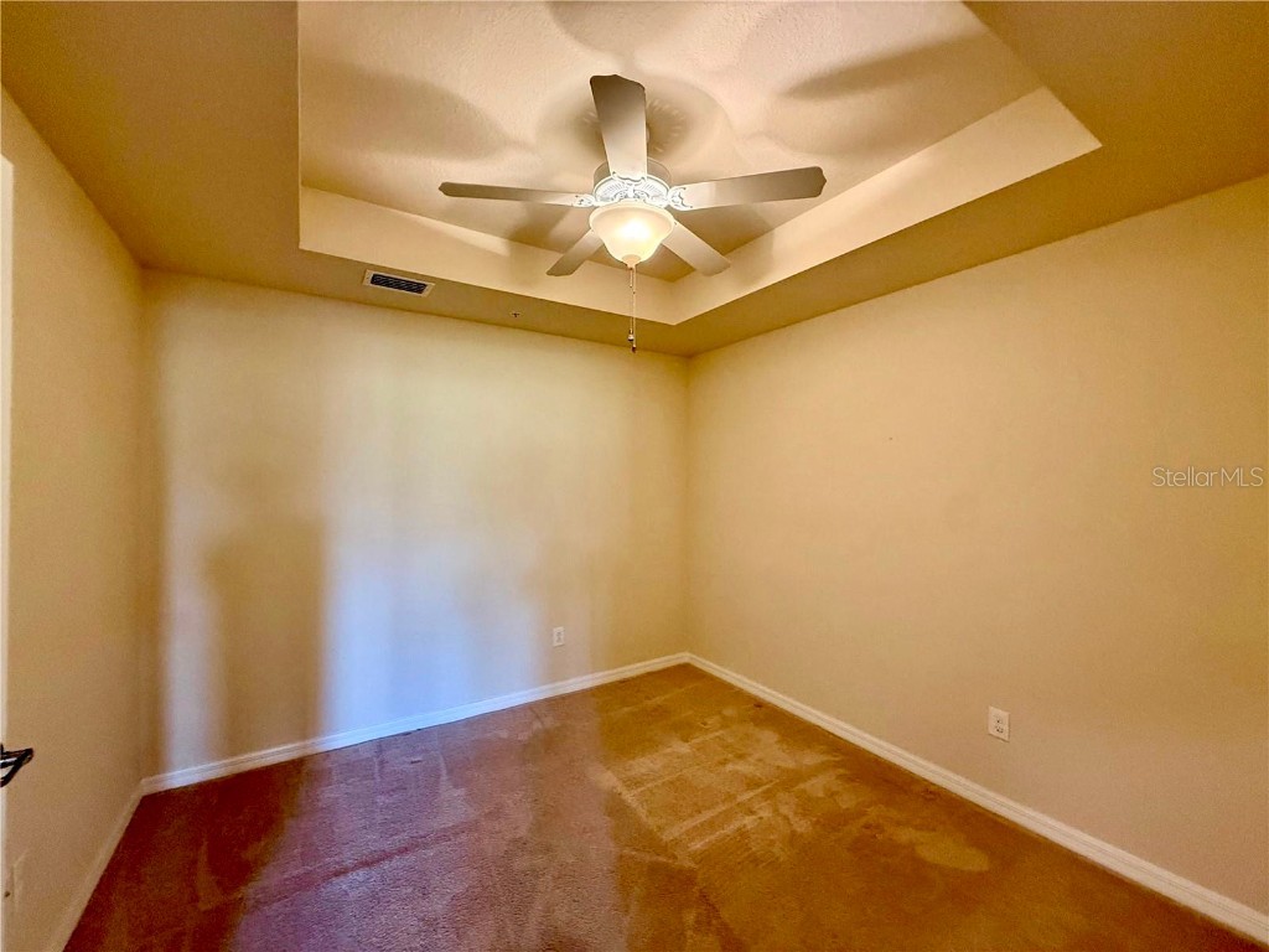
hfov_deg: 102.1
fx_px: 513
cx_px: 634
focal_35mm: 14
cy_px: 476
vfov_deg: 85.7
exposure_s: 1/60
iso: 500
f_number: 2.2
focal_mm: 2.22
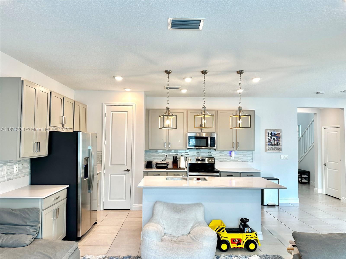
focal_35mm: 24
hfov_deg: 71.6
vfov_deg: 56.8
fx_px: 240
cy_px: 130
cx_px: 173
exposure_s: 1/120
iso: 100
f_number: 1.78
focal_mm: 6.86
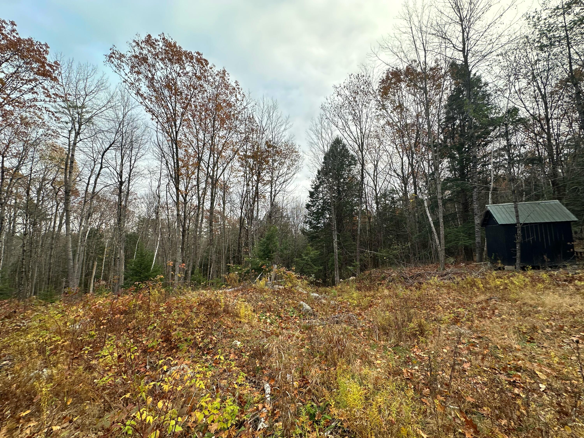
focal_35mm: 14
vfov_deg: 85.7
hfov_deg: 102.1
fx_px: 236
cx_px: 292
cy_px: 219
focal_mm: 2.22
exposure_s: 1/326
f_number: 2.2
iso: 40
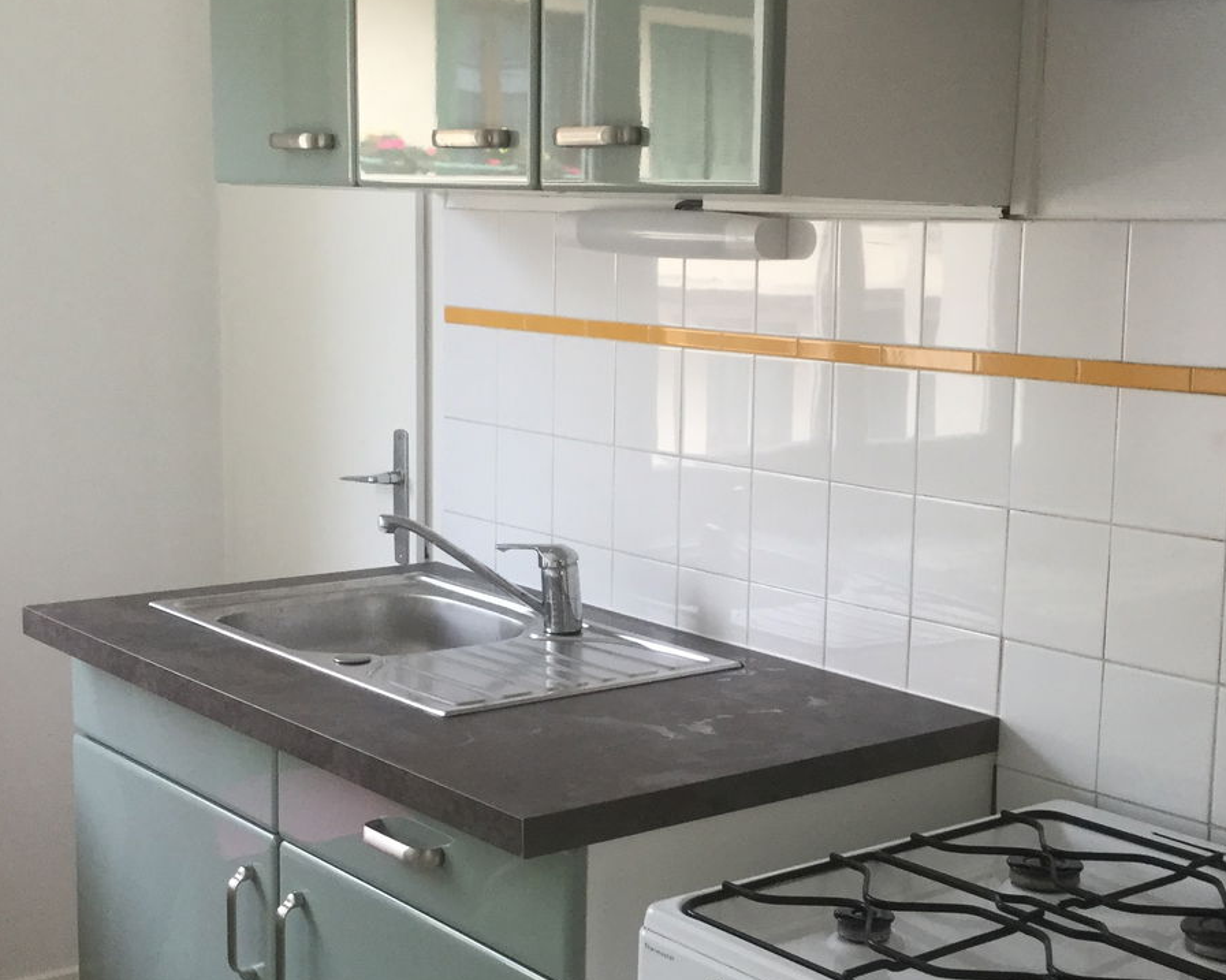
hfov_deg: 34.5
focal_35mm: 54
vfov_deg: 28.1
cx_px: 780
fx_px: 1959
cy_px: 539
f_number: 2.4
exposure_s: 1/33
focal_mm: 3.3
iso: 32
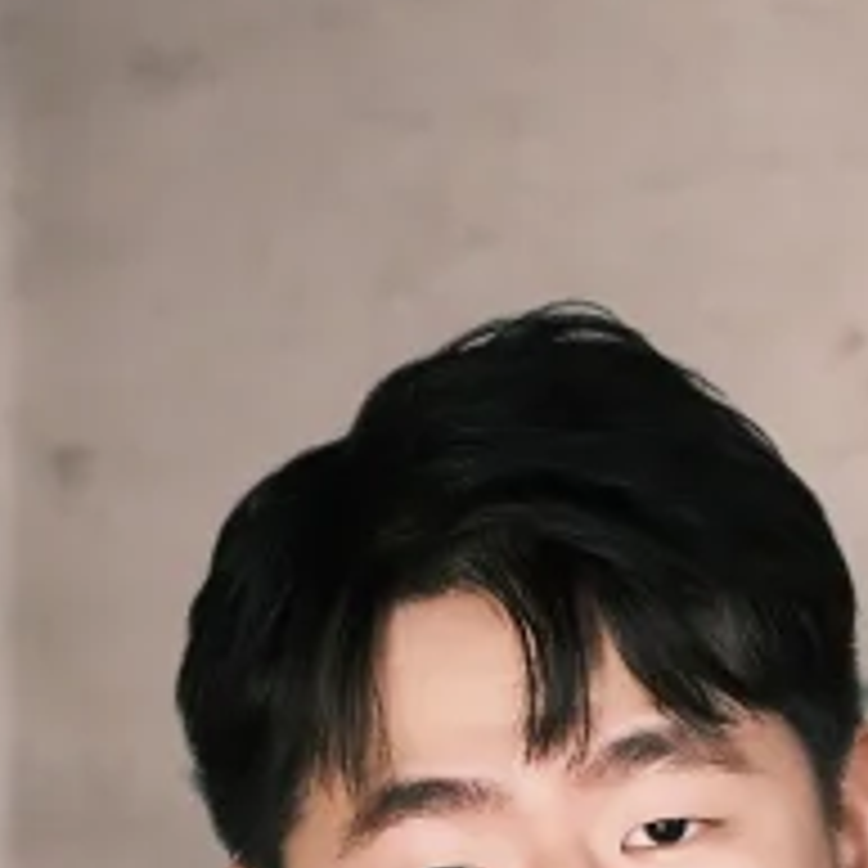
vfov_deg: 4.7
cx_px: 189
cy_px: 2406
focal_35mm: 357
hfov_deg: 4.9
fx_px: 10128
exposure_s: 1/250
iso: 125
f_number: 2
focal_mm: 33
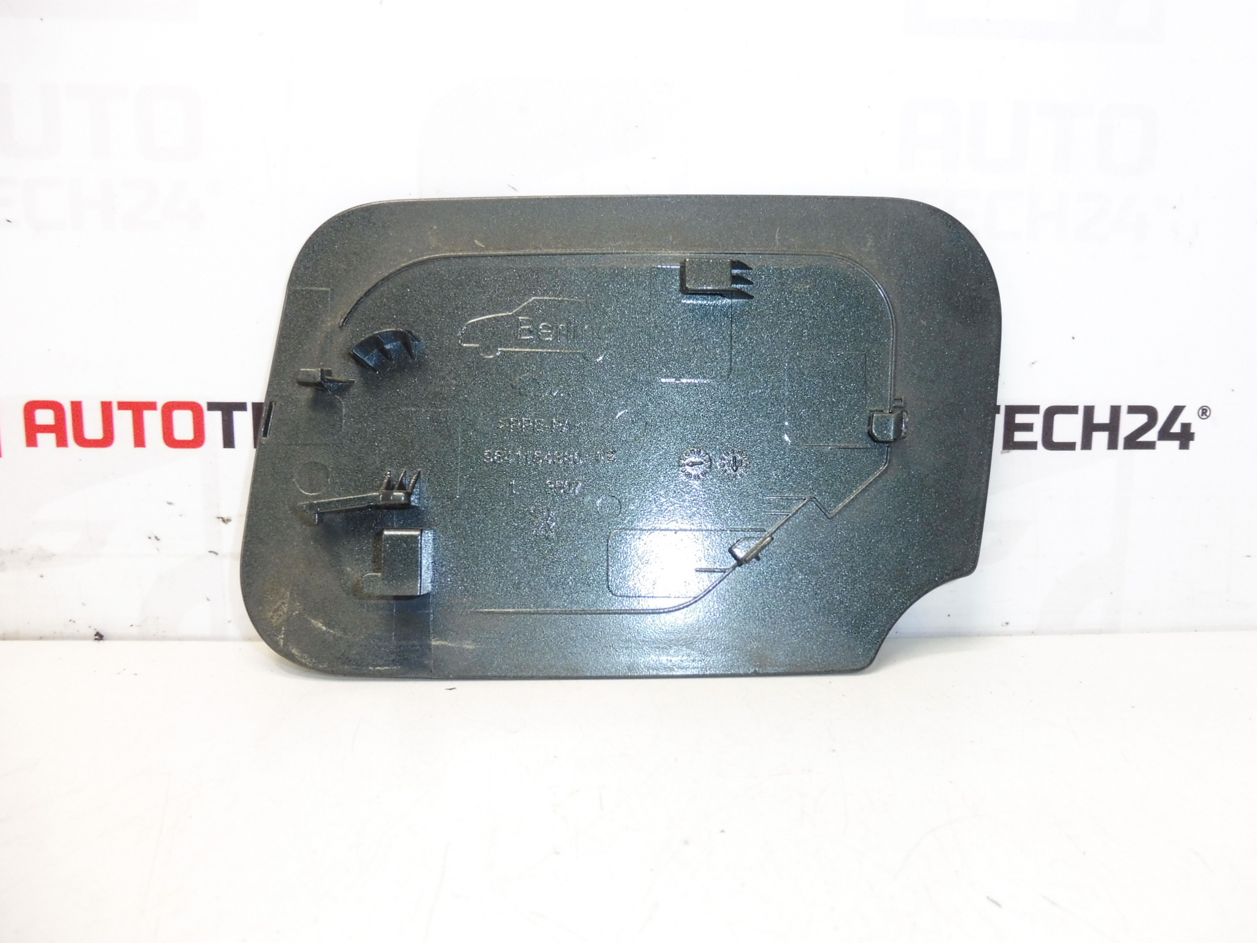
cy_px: 472
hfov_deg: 71.6
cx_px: 628
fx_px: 872
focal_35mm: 24
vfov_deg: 56.8
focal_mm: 4.3
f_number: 3.5
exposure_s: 1/60
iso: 200
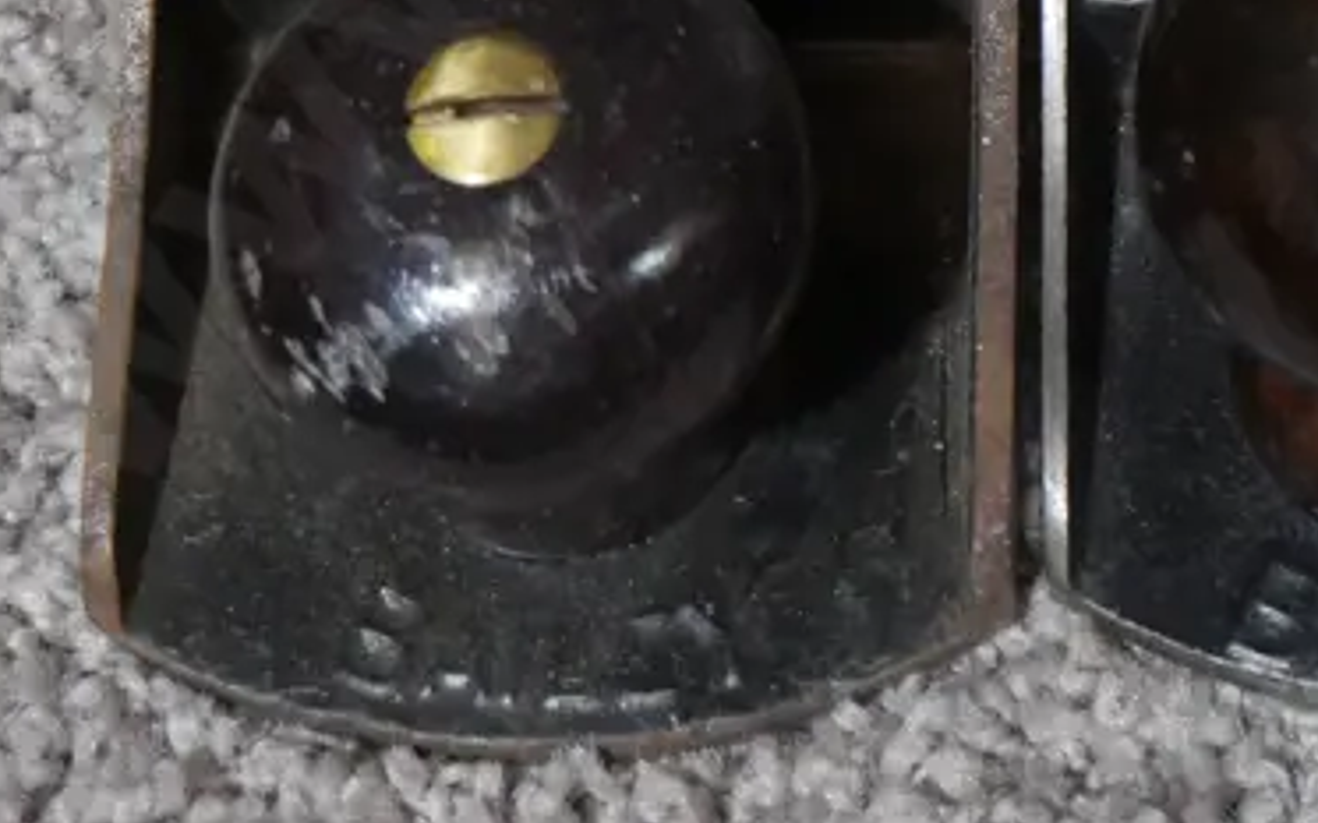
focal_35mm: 128
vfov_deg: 9.4
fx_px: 4597
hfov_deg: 16.1
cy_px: -978
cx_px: 1140
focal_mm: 22
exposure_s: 1/60
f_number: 4.7
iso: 640
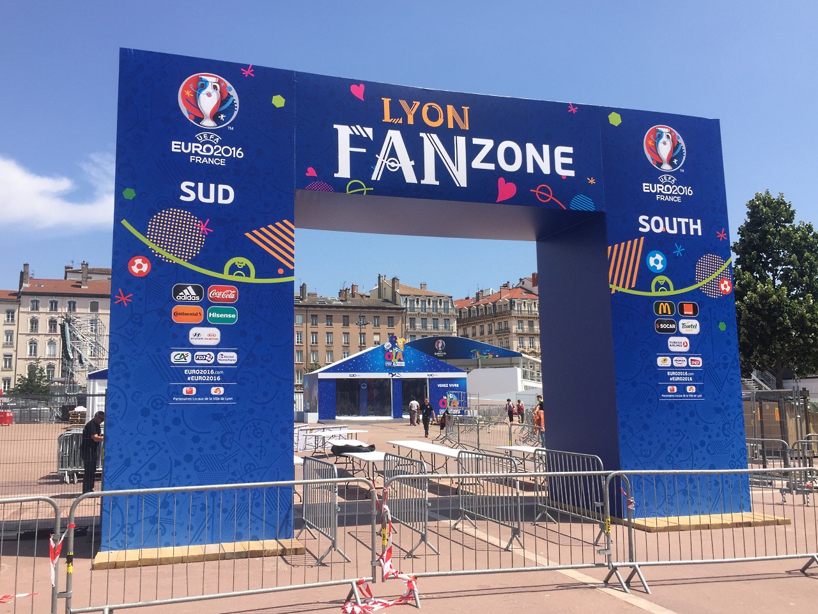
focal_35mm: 29
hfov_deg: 61.7
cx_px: 409
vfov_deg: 48.2
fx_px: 685
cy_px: 307
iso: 32
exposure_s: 1/1721
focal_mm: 4.15
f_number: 2.2
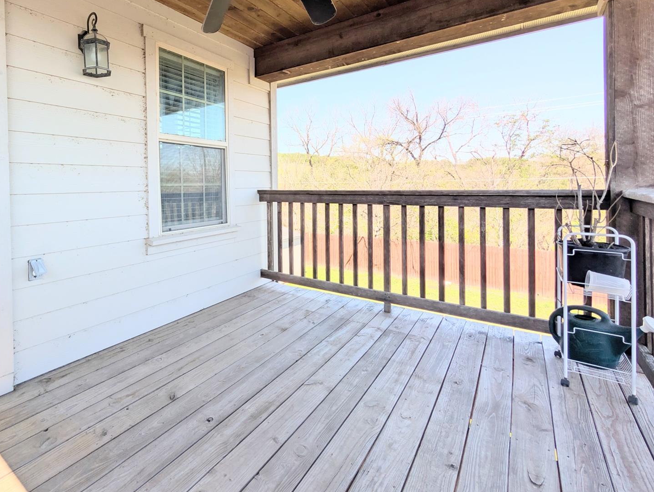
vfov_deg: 73.5
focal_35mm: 17
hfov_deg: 86.7
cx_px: 202
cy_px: 183
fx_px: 322
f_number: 1.7
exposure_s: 1/1531
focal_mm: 2.02
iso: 57
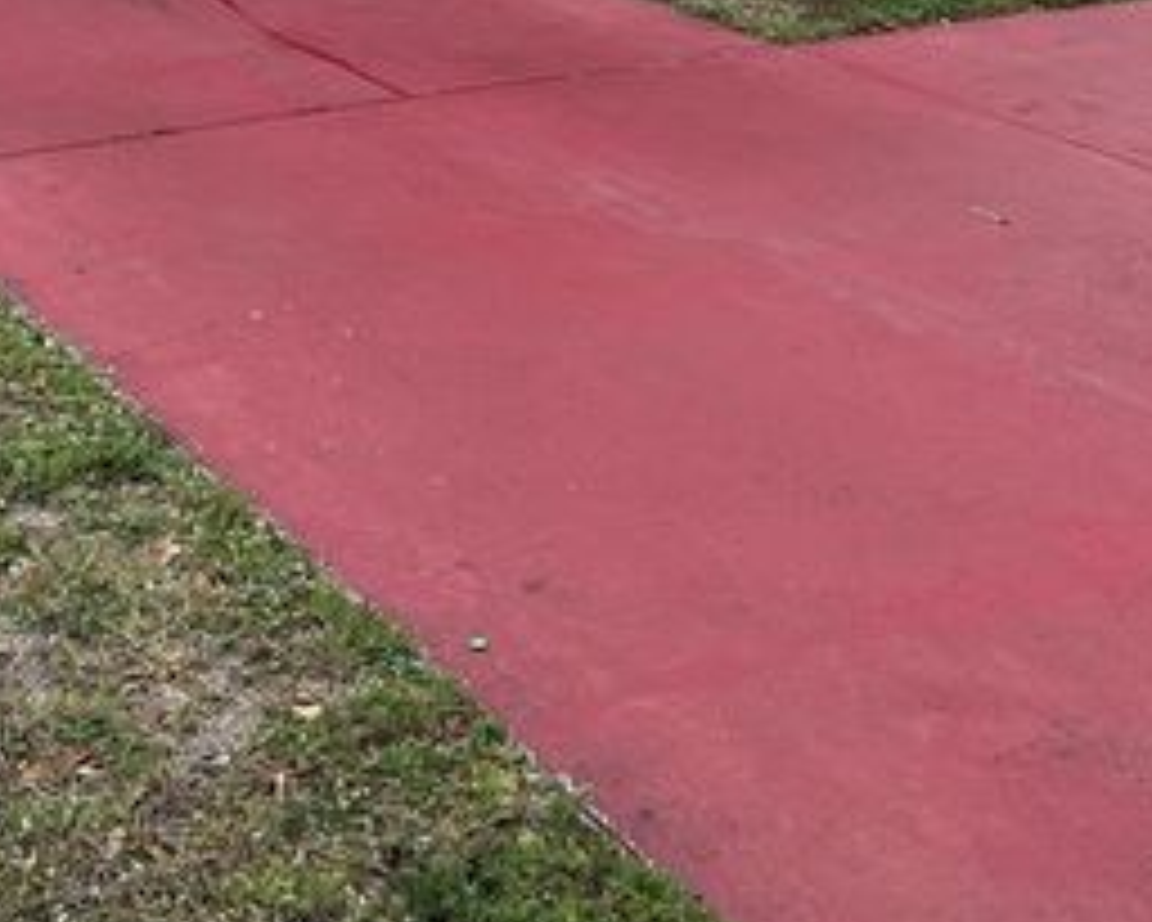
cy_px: -385
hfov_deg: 28.6
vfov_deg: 20.4
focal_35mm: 66
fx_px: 2251
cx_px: 428
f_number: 1.5
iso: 50
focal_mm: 5.7
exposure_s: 1/2915
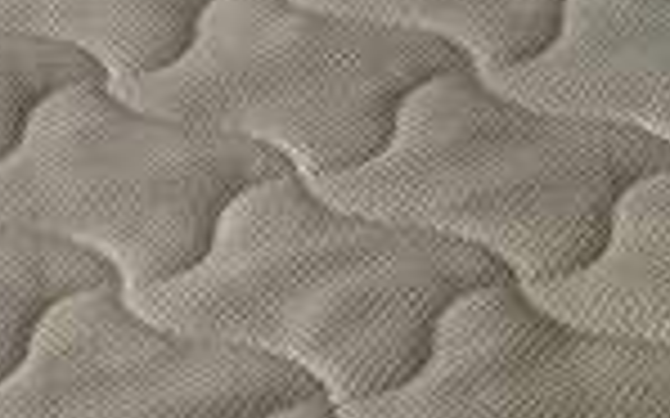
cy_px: 528
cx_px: -576
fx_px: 3742
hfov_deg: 9.7
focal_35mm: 205
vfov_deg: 6.4
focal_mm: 5.58
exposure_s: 1/100
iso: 160
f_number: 1.8
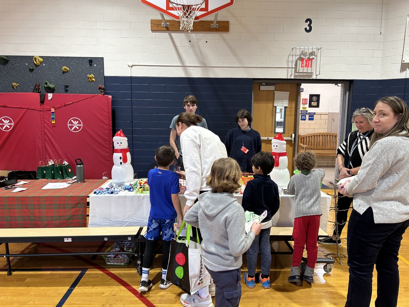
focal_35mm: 26
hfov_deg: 67.3
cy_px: 154
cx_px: 204
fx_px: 307
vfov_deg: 53.1
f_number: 1.5
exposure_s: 1/60
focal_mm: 5.7
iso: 80
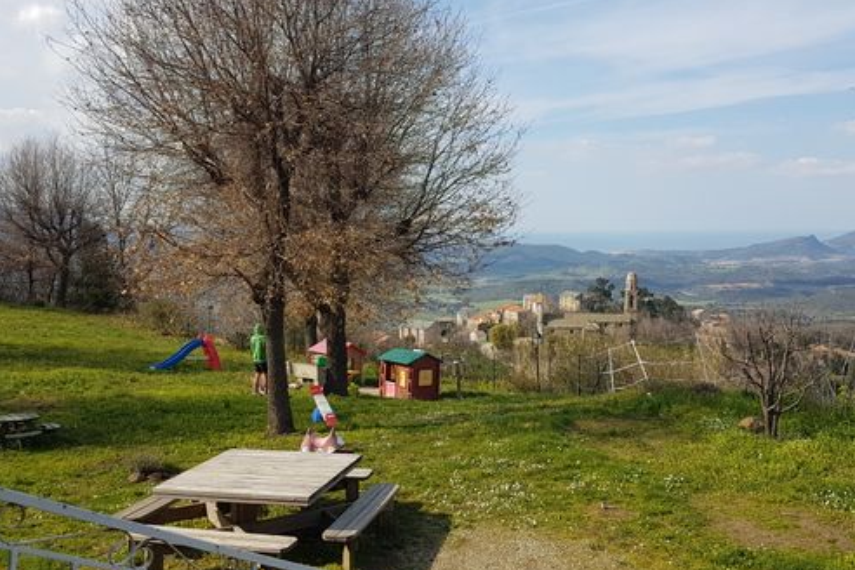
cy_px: 290
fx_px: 784
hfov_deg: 57.2
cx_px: 462
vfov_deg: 40.0
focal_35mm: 33
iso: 40
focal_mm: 4.2
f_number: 1.7
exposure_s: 1/1840
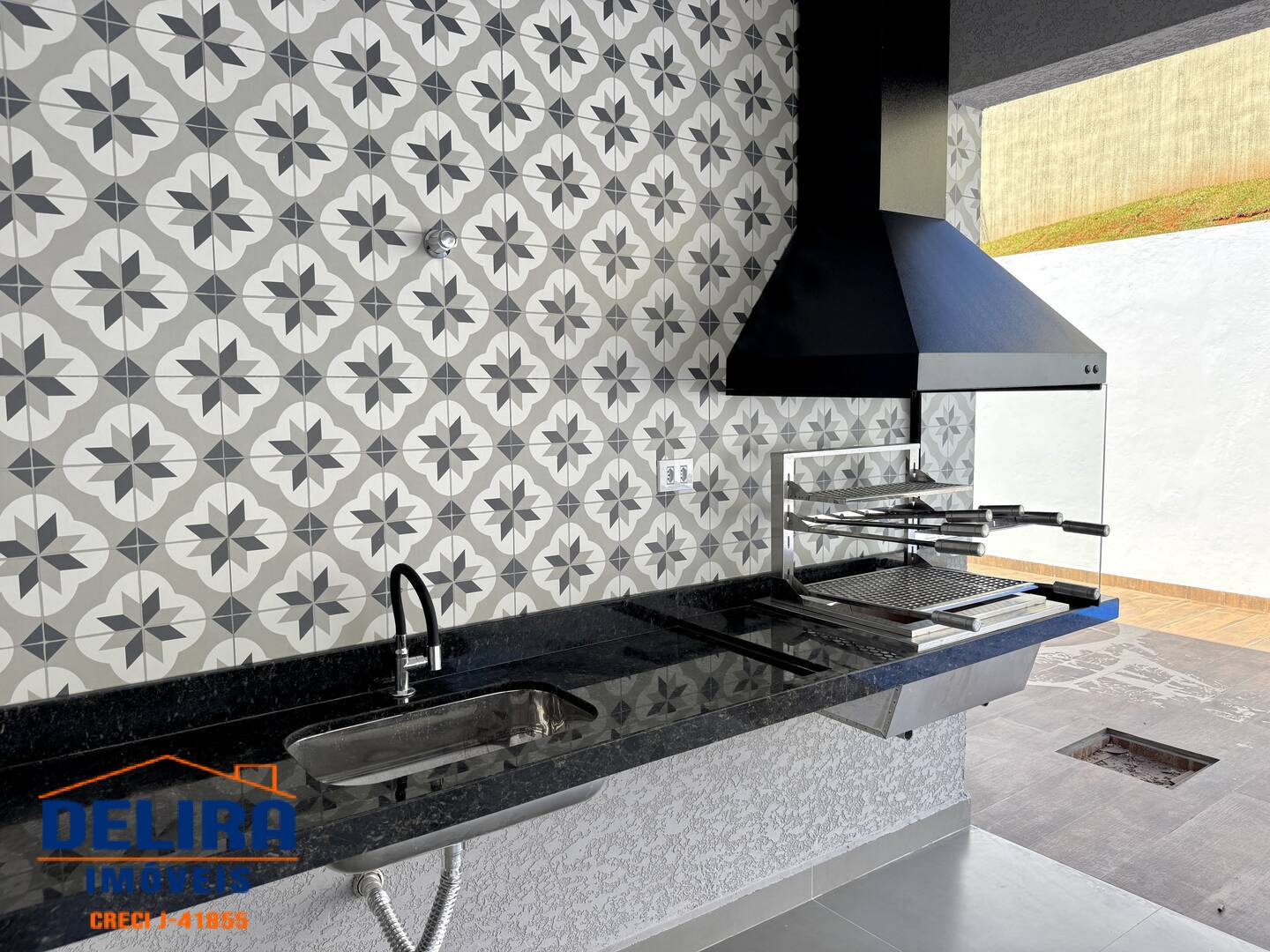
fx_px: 881
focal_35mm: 24
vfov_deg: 56.8
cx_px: 635
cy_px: 476
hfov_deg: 71.6
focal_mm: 6.76
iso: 80
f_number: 1.78
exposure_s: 1/842
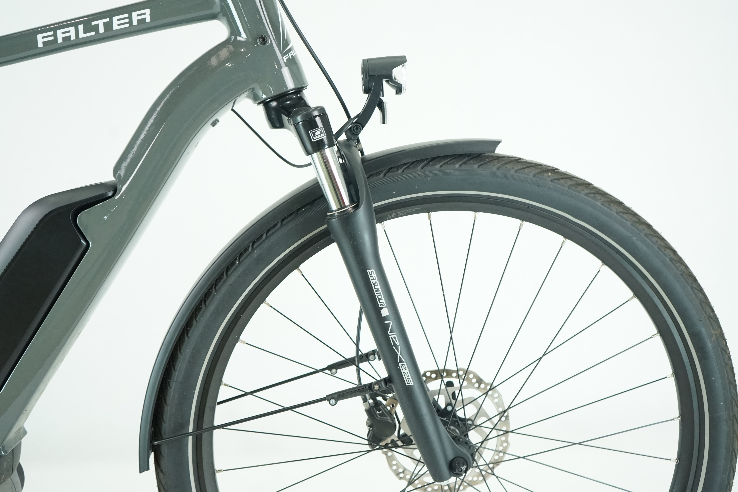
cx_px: 369
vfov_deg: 37.9
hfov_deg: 54.4
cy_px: 246
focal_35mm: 35
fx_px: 717
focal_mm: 35
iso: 2500
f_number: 5
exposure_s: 1/200
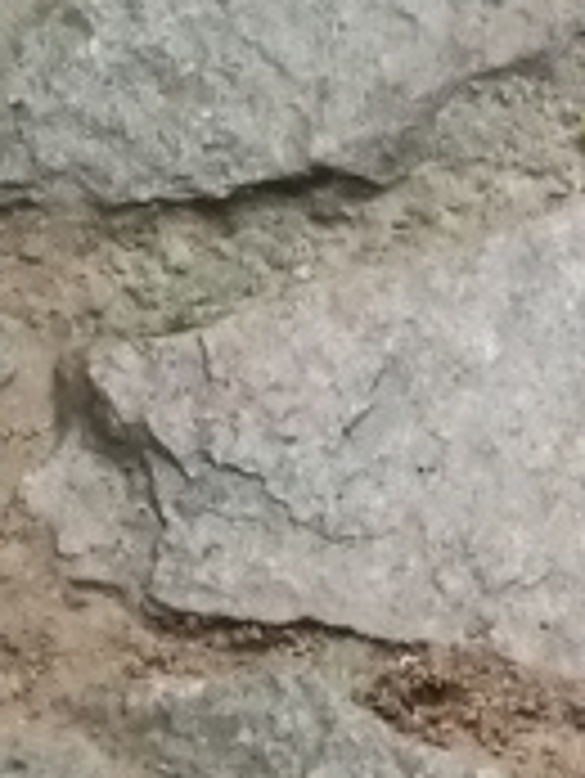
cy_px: 913
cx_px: 1102
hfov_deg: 8.8
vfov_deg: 12.1
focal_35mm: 160
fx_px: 3601
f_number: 2
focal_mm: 4.04
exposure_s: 1/20
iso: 640
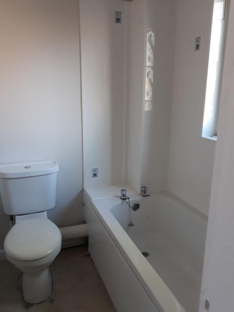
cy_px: 156
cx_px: 117
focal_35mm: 27
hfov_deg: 51.4
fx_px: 243
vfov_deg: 65.3
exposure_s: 1/40
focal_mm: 3.71
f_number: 1.7
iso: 125
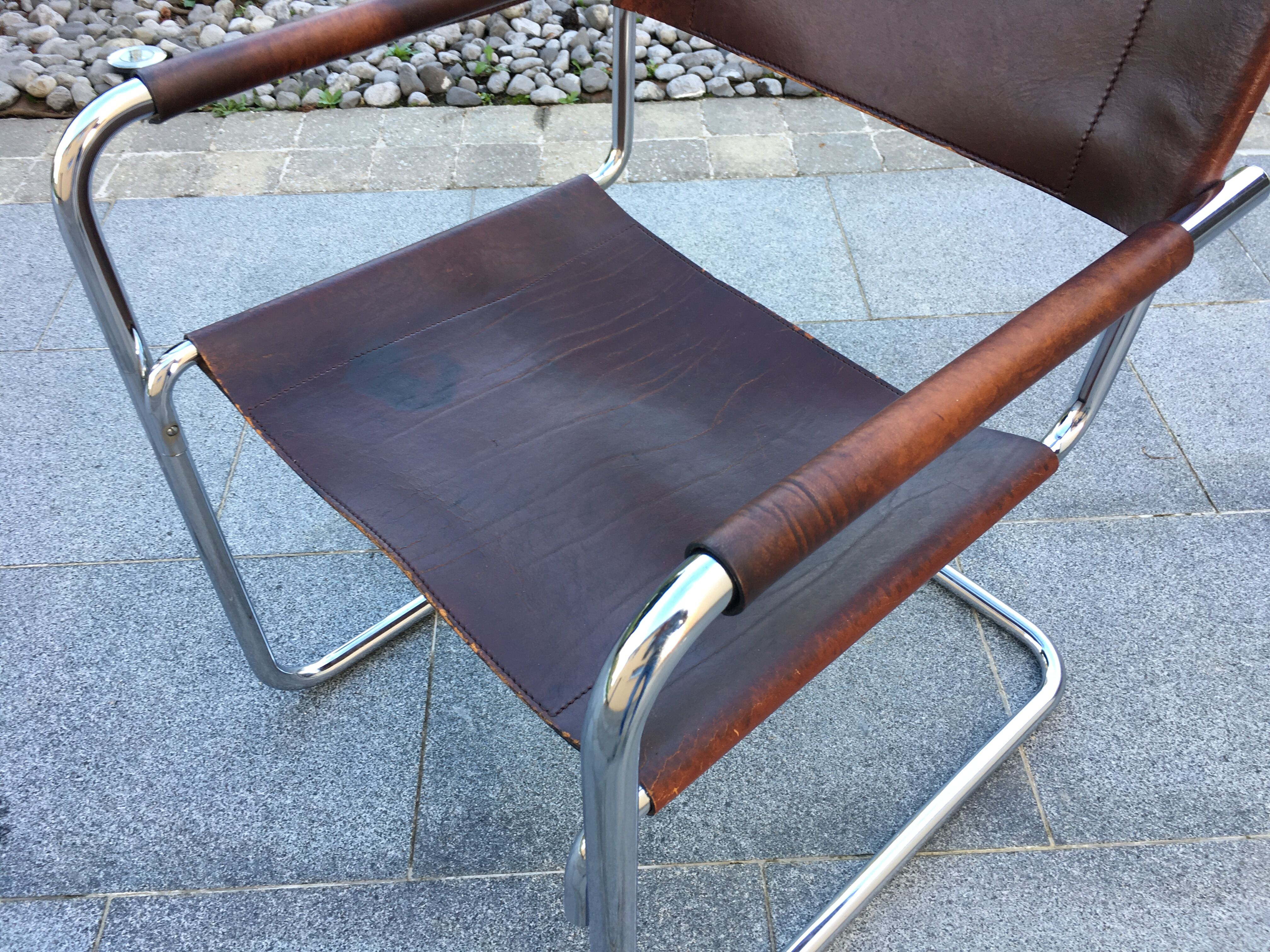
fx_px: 1064
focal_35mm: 29
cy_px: 476
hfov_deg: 61.7
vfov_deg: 48.2
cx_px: 635
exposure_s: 1/50
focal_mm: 4.15
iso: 25
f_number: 2.2
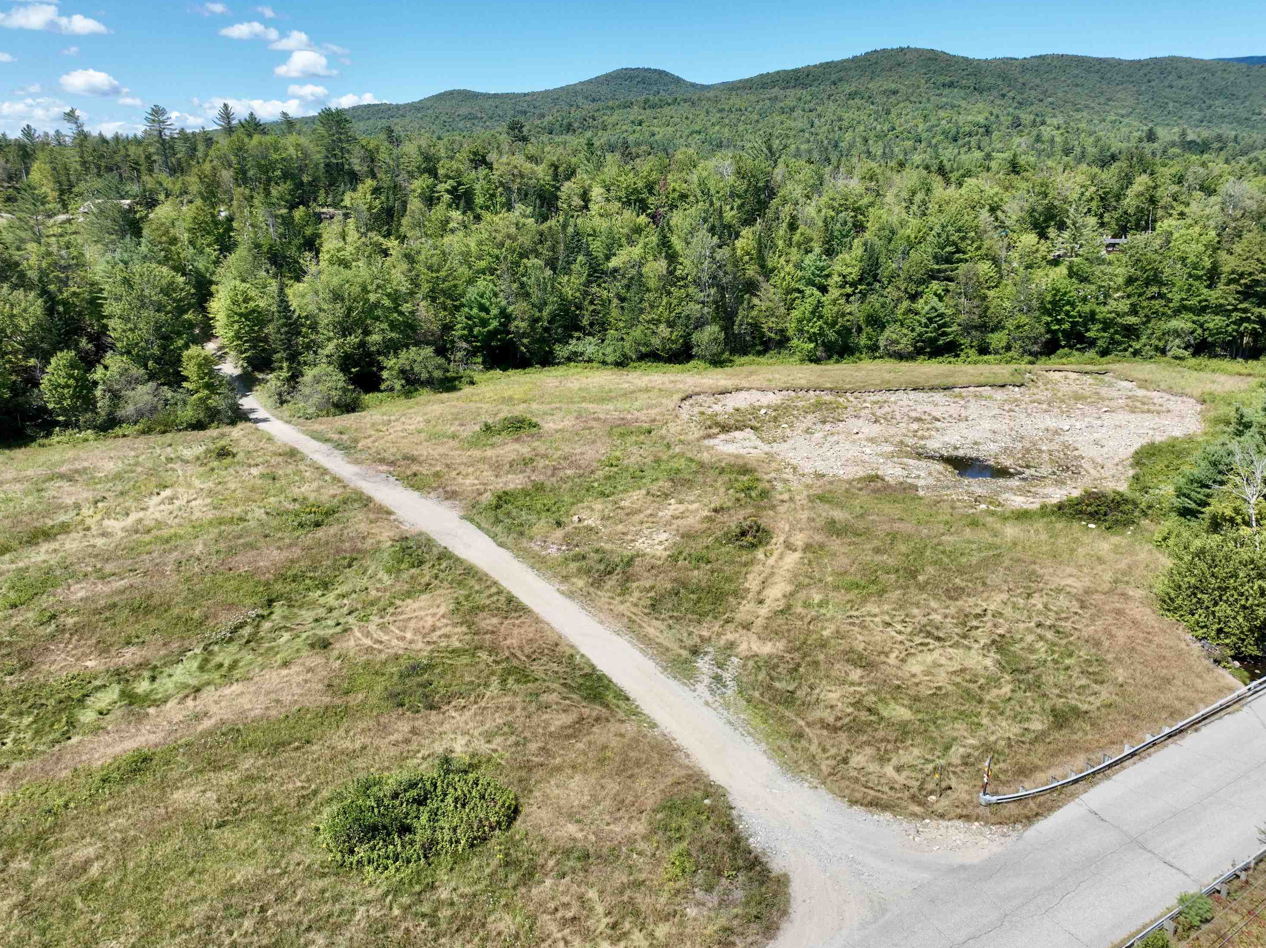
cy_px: 462
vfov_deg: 54.8
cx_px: 650
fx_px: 914
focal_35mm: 25
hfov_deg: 69.4
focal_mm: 12.29
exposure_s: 1/1600
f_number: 2.8
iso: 110
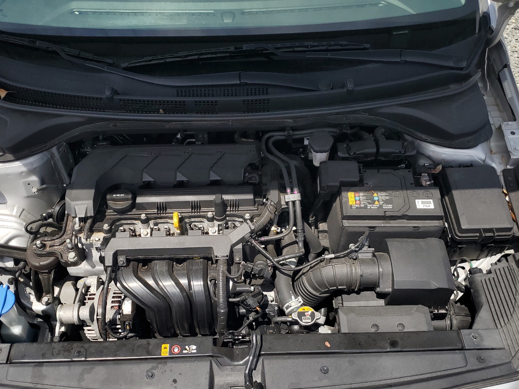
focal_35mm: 33
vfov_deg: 42.6
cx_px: 244
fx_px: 495
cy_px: 246
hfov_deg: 55.3
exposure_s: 1/3333
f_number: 1.5
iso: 50
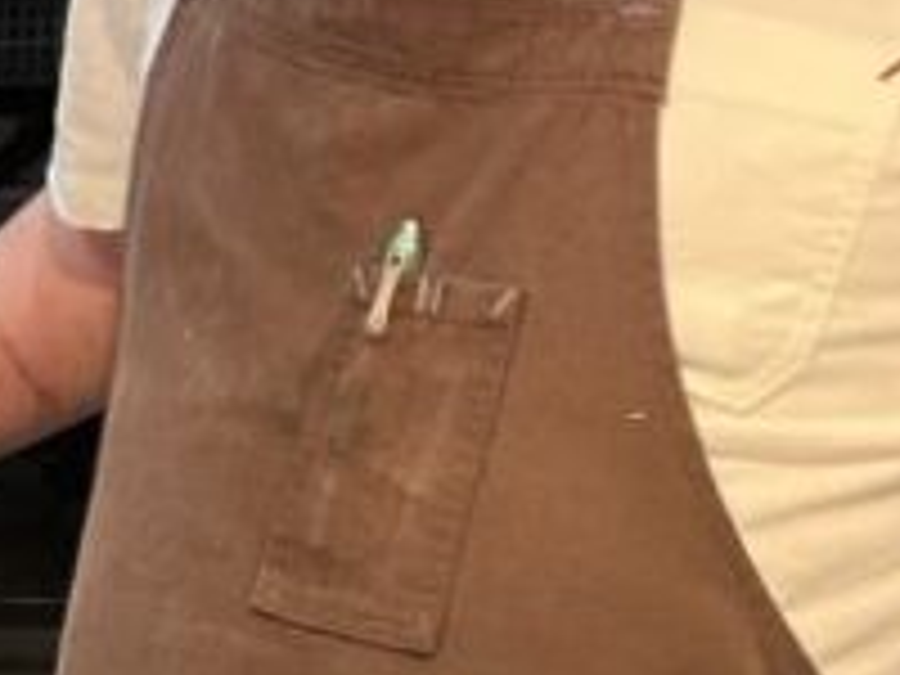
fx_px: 3952
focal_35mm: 152
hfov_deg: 12.7
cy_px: -292
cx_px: -135
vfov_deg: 9.5
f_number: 1.5
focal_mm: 5.7
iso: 100
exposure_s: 1/120
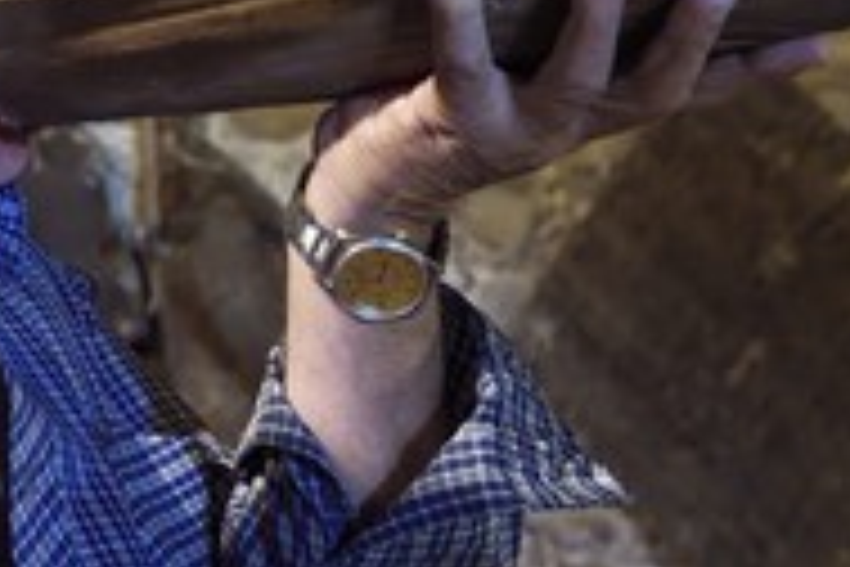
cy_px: -45
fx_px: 1889
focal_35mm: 80
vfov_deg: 16.6
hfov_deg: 24.9
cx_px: 166
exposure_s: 1/15
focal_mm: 36
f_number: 5.6
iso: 3200
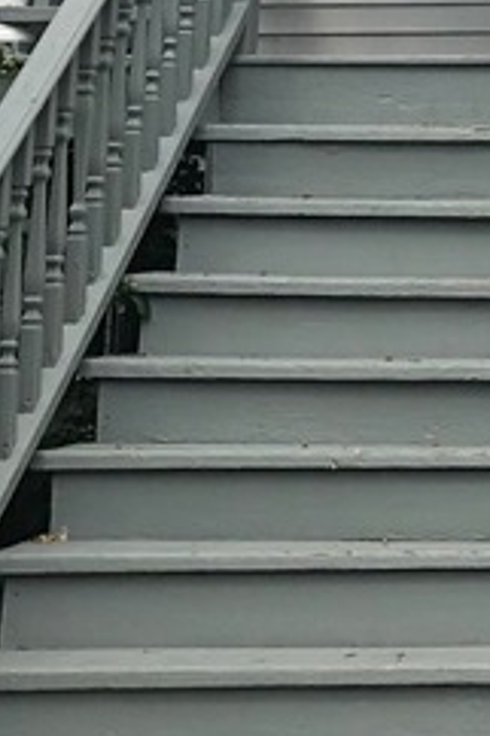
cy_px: -295
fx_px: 2658
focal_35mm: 130
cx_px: 1157
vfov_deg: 14.9
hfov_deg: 9.4
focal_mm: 3.99
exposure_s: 1/1230
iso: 20
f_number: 1.8
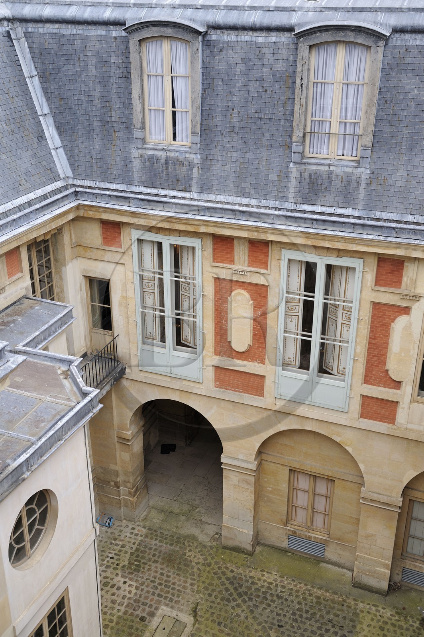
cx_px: 212
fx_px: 672
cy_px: 318
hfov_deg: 35.0
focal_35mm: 38
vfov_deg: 50.7
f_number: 4.5
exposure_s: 1/80
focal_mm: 38
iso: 400
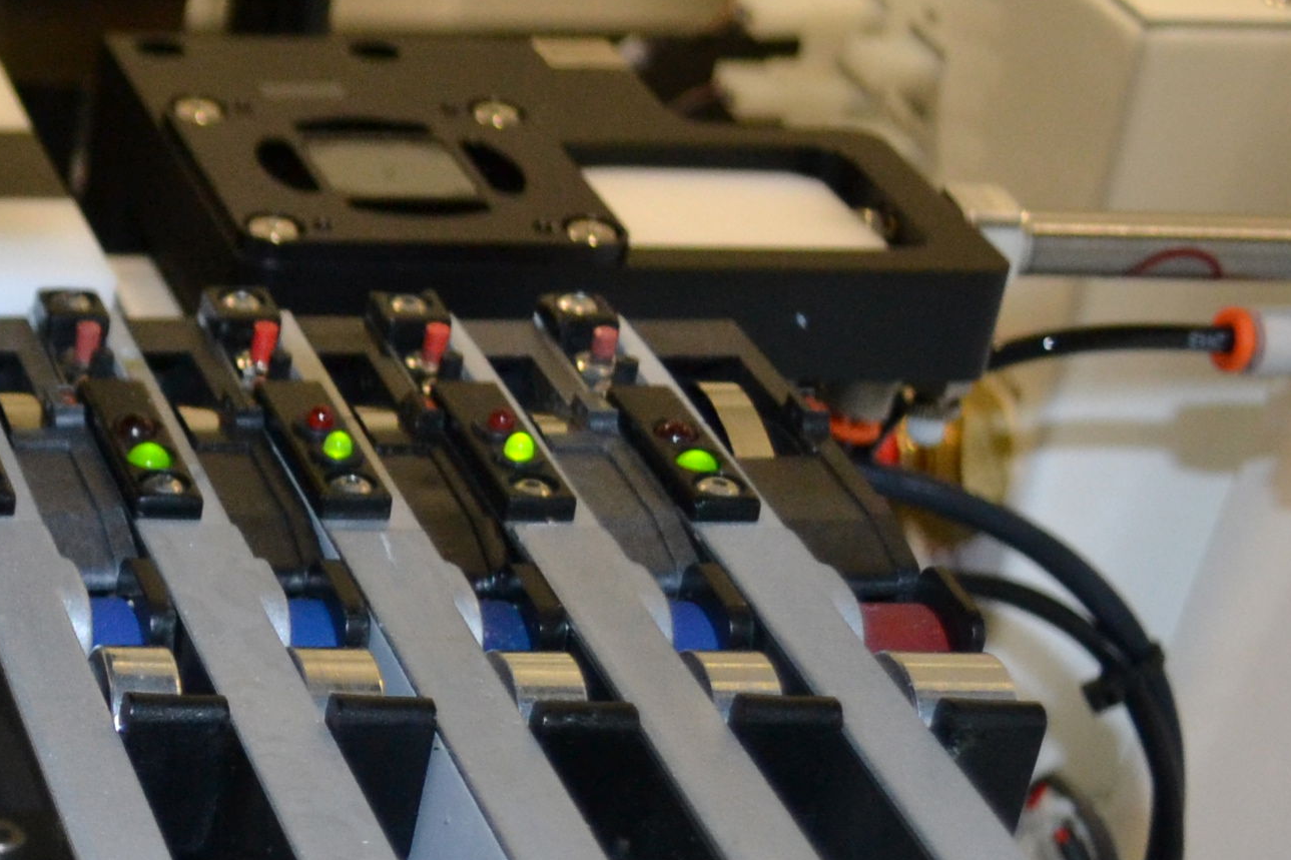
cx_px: -908
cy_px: 679
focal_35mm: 118
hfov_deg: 15.3
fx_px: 4231
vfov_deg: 11.6
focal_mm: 22
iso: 720
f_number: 3.8
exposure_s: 1/60
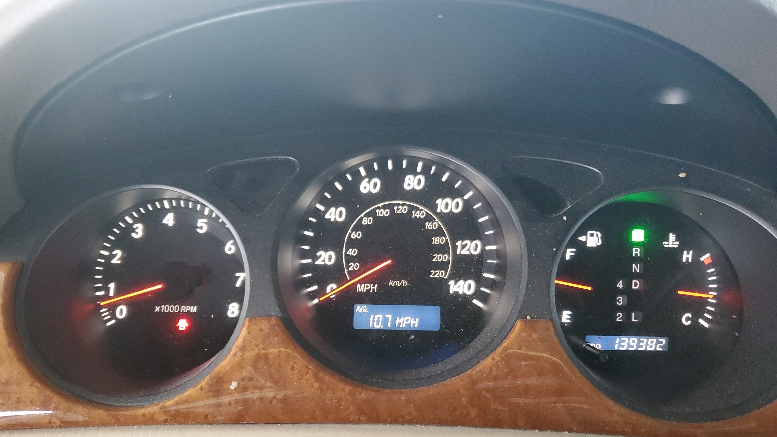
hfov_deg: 66.1
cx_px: 380
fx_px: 597
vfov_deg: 39.8
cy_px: 282
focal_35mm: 29
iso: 321
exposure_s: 1/17
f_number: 1.5
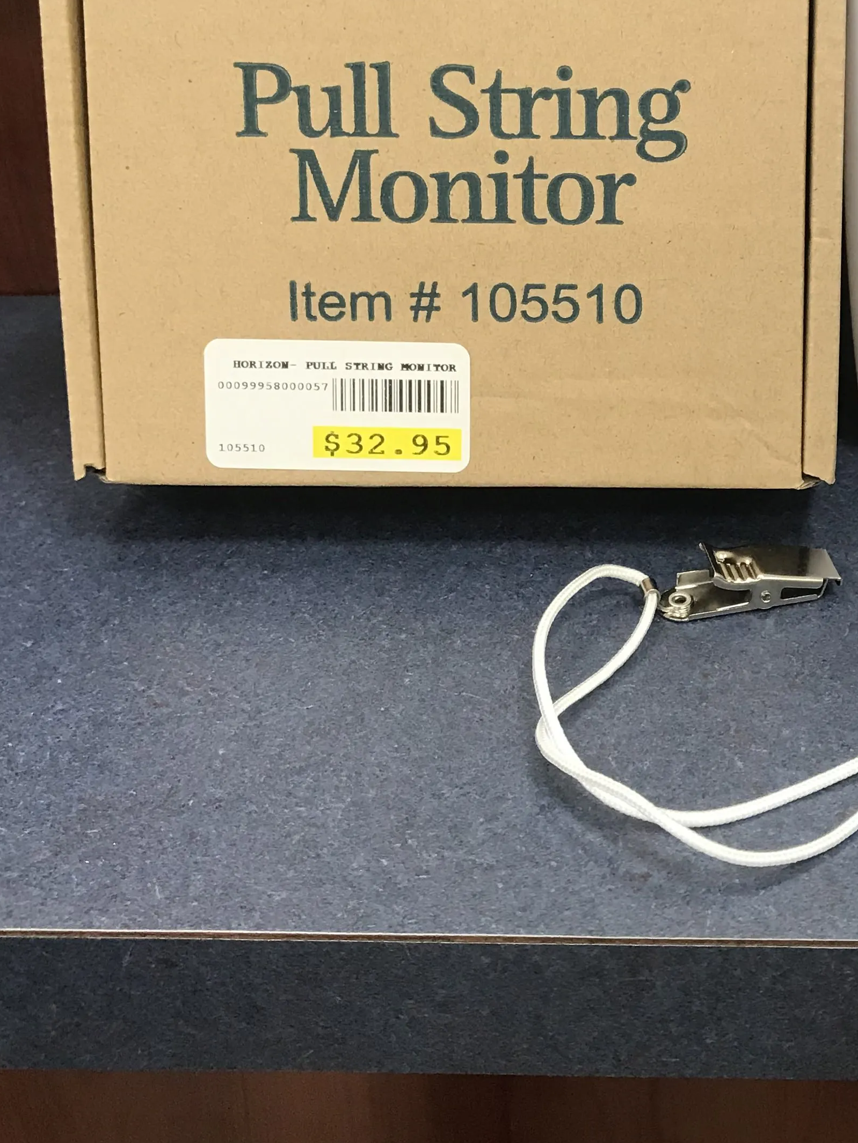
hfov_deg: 27.0
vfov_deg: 35.2
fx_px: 1751
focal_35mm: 53
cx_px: 680
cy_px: 263
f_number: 1.8
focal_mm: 3.99
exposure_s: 1/30
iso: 32
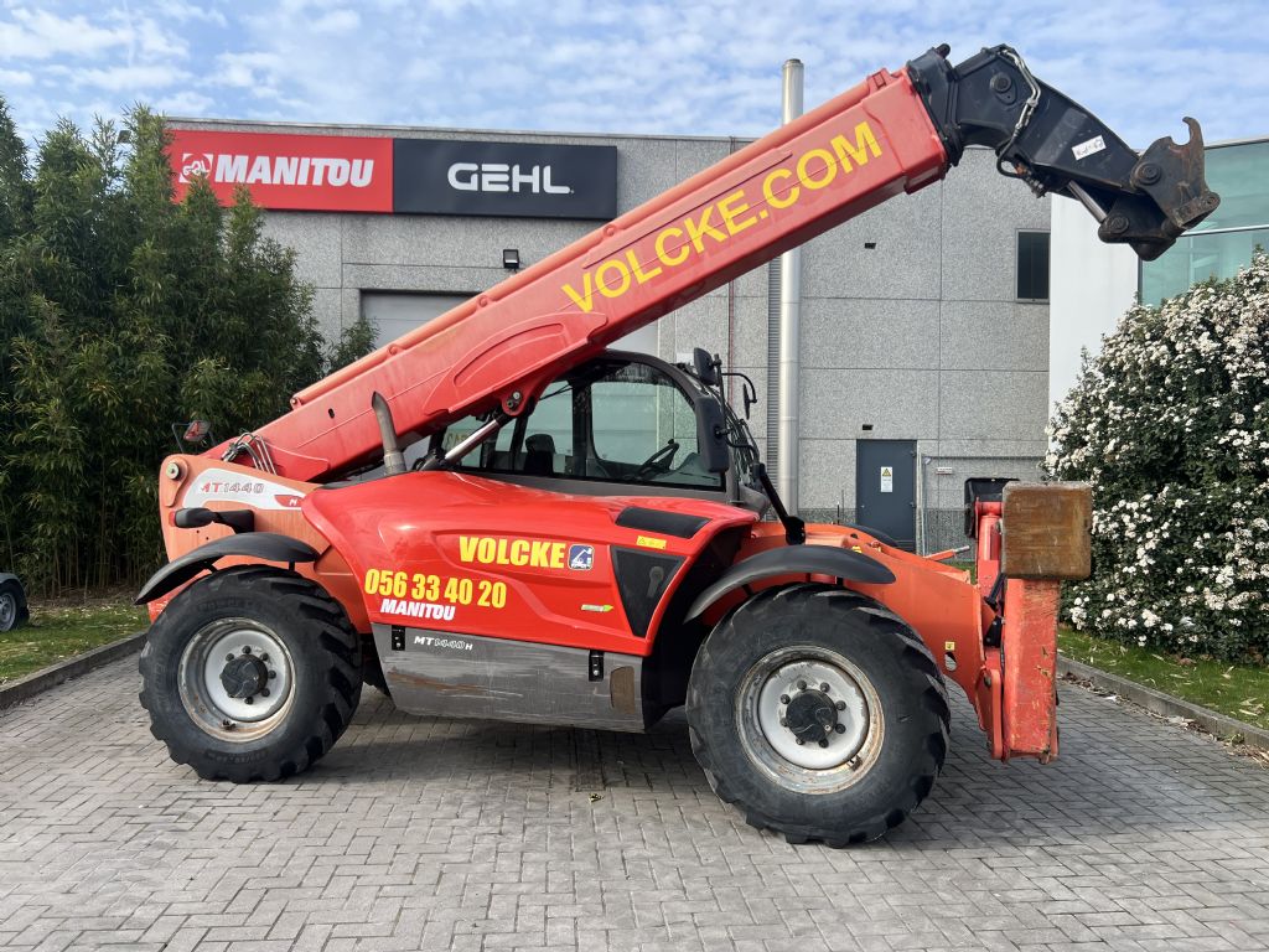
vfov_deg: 53.1
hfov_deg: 67.3
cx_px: 634
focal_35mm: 26
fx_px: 953
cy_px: 476
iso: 50
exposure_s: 1/1808
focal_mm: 5.7
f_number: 1.5
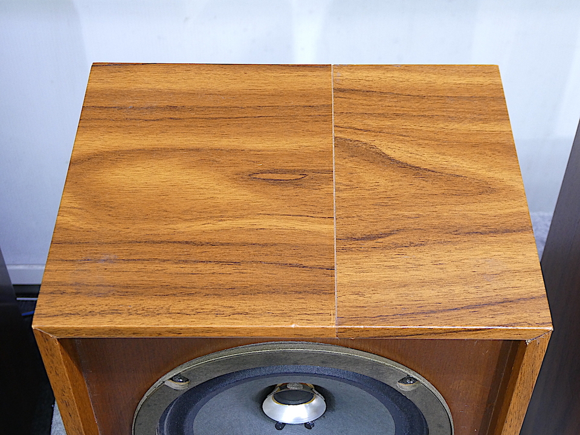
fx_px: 955
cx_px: 290
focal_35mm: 57
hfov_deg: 33.8
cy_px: 218
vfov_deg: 25.7
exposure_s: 1/6
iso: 200
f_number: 4.2
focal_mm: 10.3
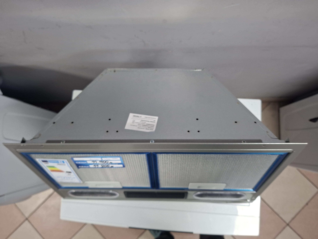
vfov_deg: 58.9
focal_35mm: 23
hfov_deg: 73.9
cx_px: 159
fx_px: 211
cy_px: 120
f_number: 1.8
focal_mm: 5.54
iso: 320
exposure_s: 1/40
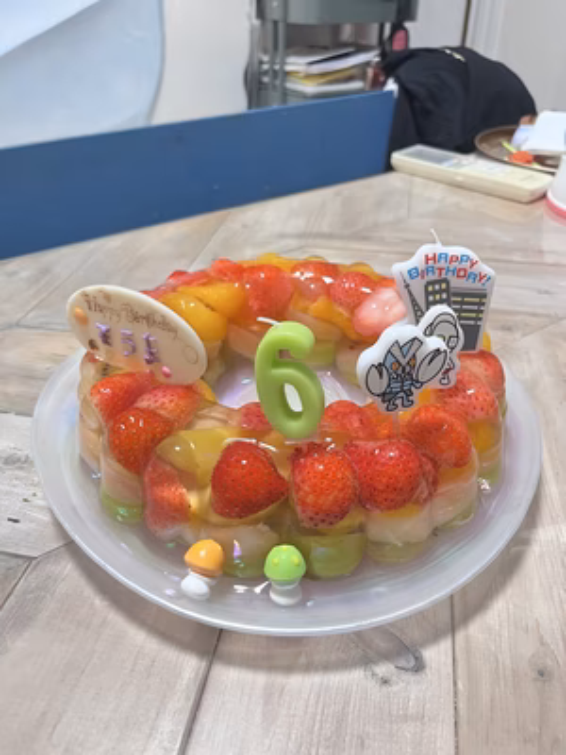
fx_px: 567
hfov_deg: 53.1
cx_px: 283
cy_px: 378
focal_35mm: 26
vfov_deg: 67.3
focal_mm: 5.1
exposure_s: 1/50
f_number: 1.6
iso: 320
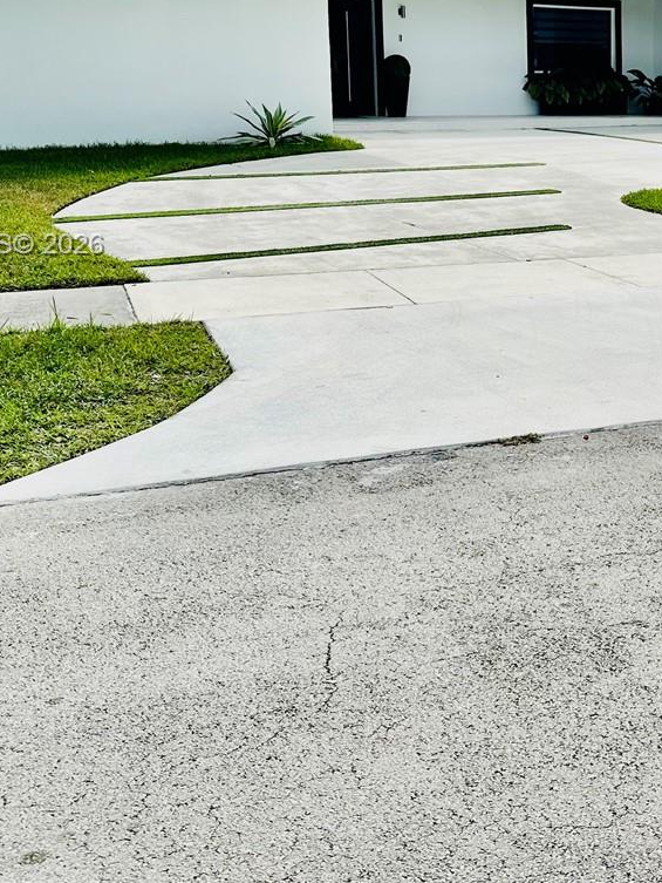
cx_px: 676
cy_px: 246
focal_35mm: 51
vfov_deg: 36.8
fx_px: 1300
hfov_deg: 26.9
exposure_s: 1/9709
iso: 80
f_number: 1.78
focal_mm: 6.86
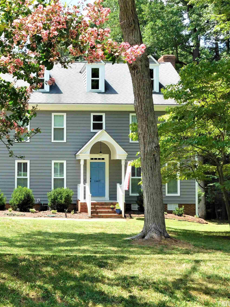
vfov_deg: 38.9
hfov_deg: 28.7
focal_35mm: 49
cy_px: 151
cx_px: 30
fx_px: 434
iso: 125
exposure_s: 1/500
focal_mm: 6.3
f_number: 3.5
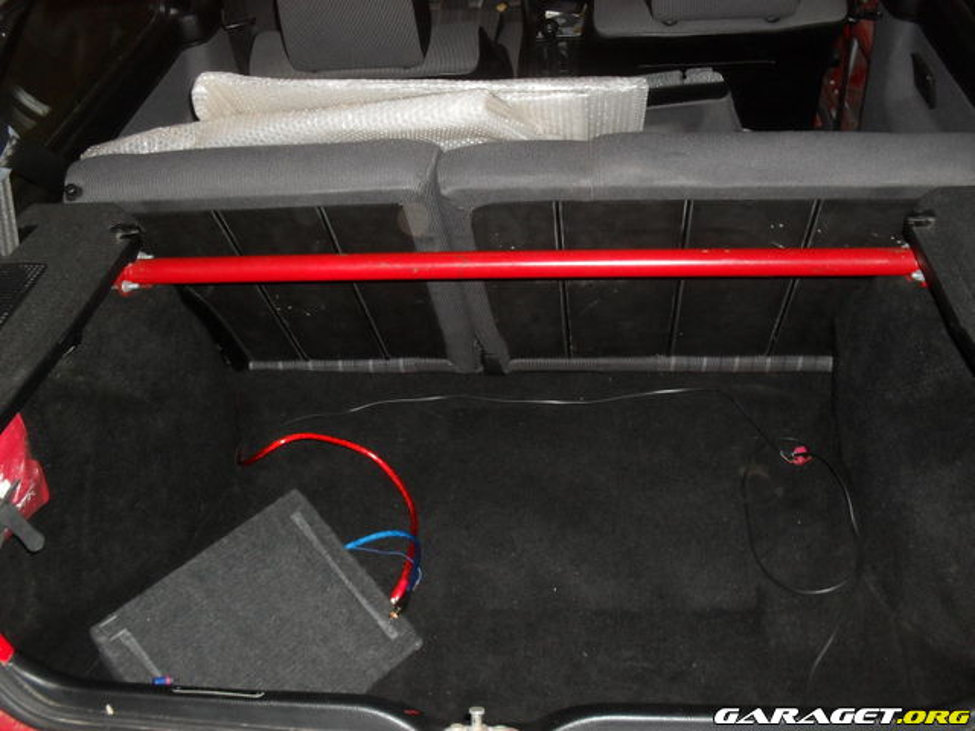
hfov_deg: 52.6
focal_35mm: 35
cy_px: 366
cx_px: 488
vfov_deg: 40.7
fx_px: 986
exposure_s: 1/45
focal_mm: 6.3
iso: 200
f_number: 3.2
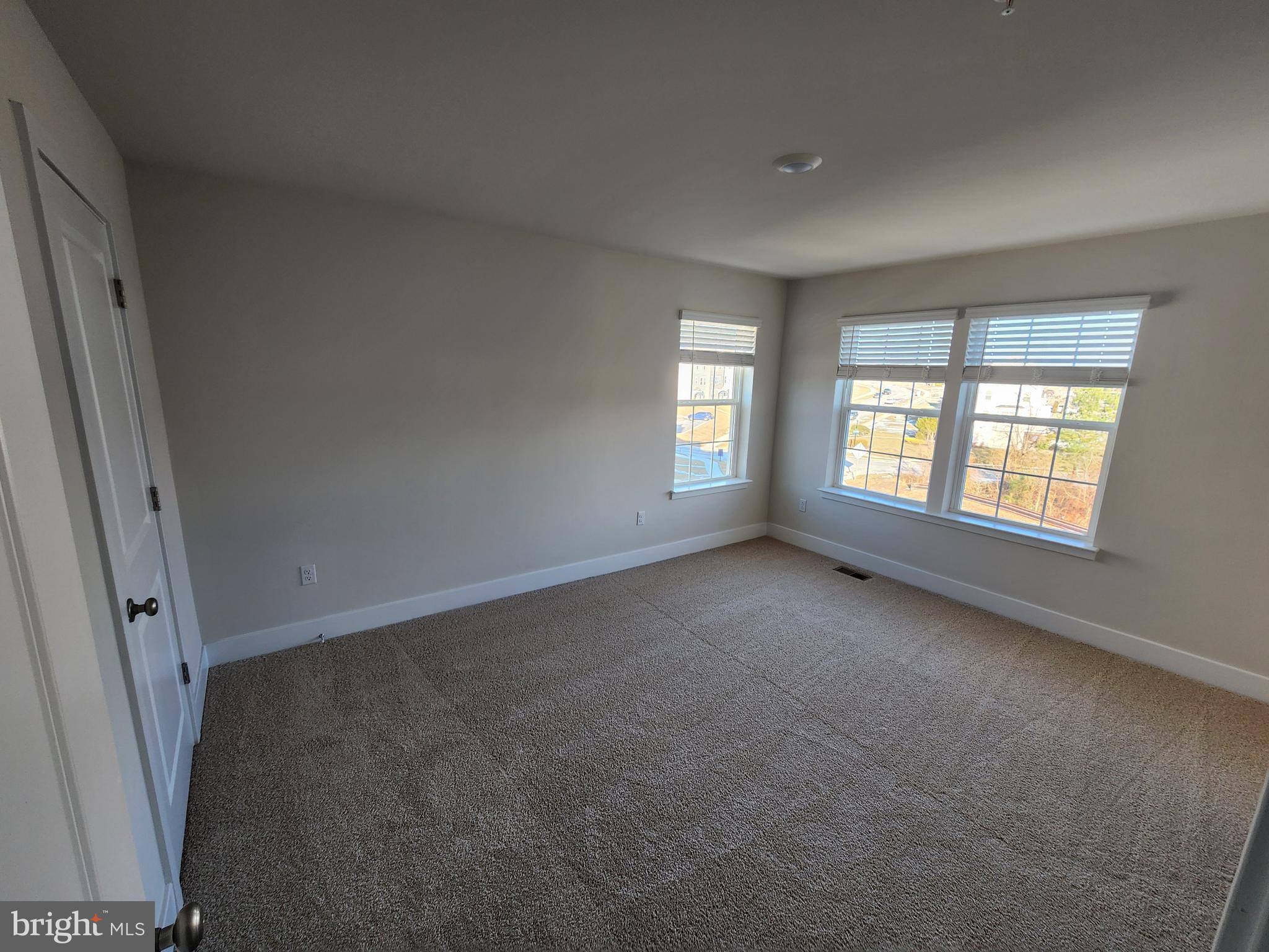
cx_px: 634
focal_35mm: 13
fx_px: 477
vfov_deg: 89.9
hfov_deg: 106.2
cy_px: 476
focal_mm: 2.2
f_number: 2.2
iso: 64
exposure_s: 1/60
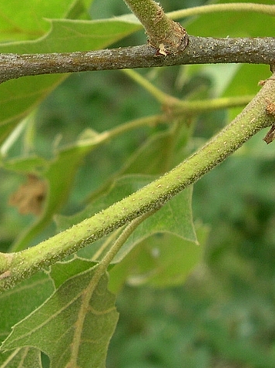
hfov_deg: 14.0
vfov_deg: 19.3
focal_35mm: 101
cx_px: -101
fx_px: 1071
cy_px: 97
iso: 100
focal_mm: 10.1
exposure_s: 1/122
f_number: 3.1
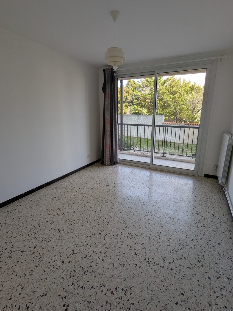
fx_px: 153
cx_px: 123
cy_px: 151
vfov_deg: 91.0
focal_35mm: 17
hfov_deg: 74.7
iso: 43
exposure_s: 1/227
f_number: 2.2
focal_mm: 2.35
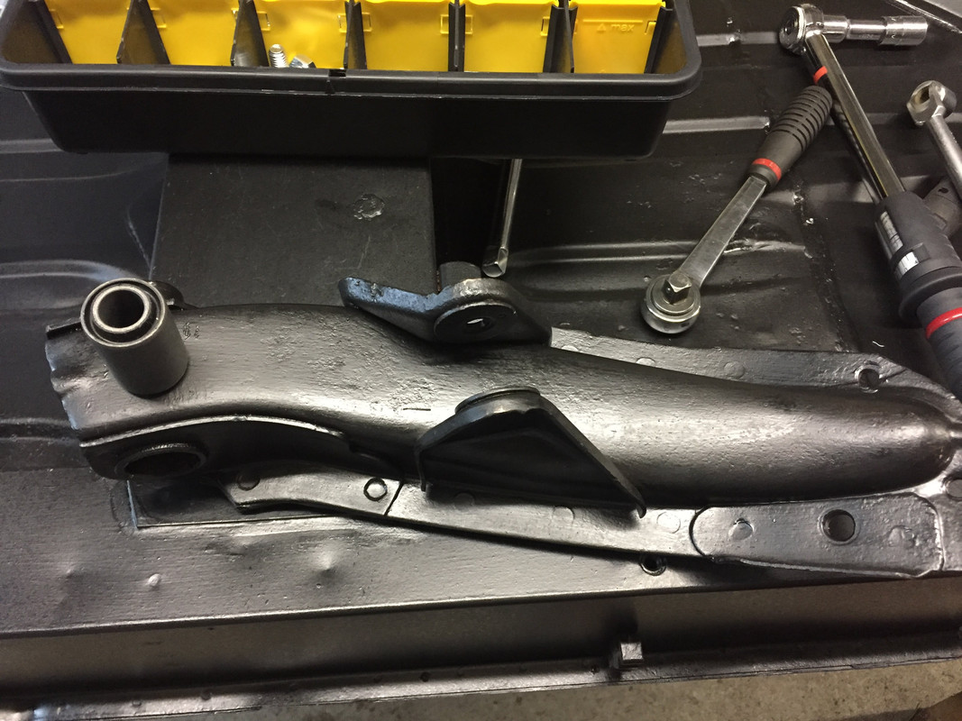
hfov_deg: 61.7
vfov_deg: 48.2
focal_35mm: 29
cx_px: 481
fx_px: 806
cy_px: 360
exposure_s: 1/20
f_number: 2.2
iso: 250
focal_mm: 4.15
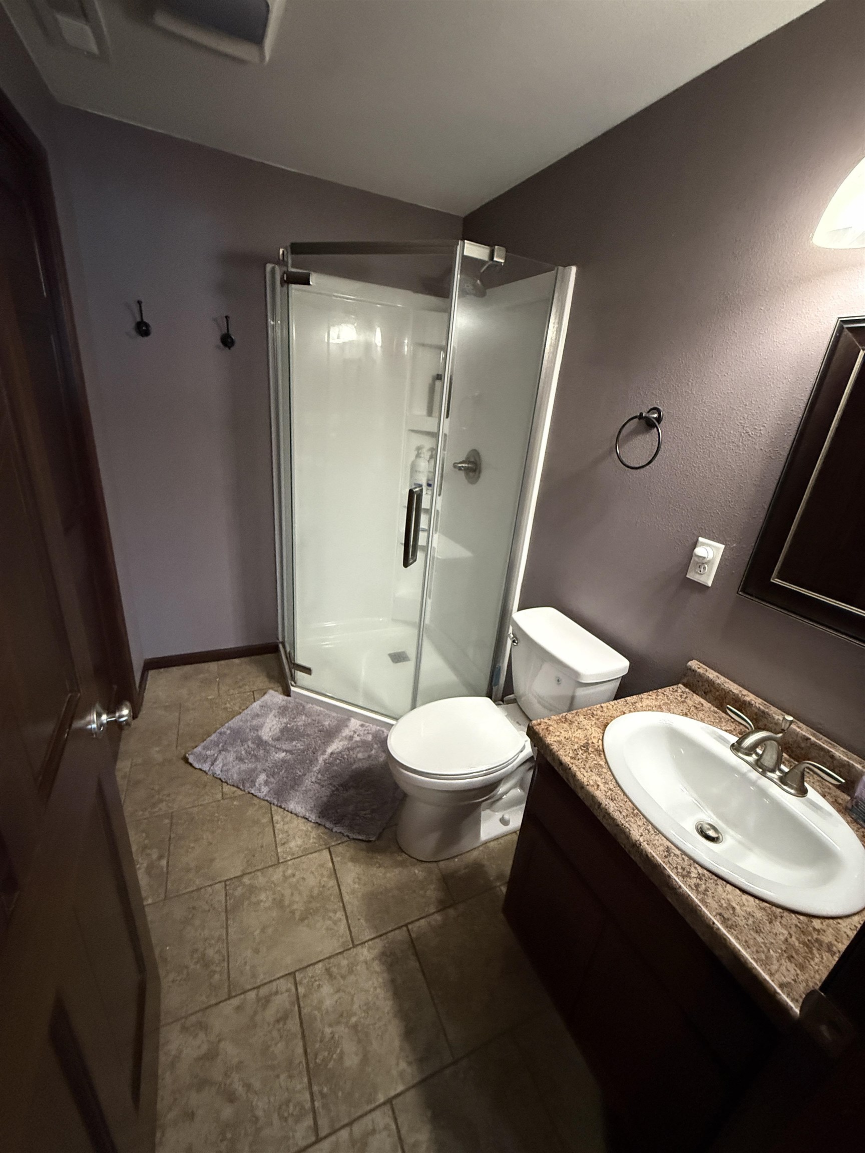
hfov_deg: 85.7
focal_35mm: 14
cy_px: 576
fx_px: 466
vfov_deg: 102.1
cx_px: 432
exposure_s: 1/60
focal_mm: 2.22
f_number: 2.2
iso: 1000
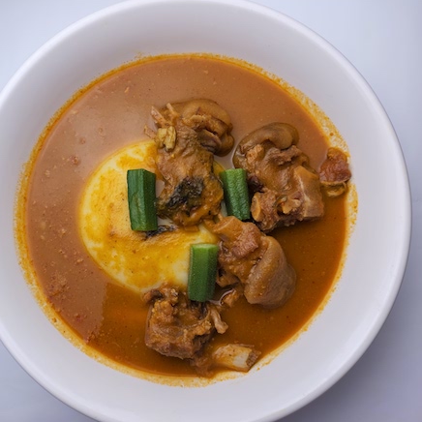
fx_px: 386
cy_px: 208
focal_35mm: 28
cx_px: 166
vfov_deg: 57.3
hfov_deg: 56.8
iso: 20
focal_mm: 6.4
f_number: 1.8
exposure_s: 1/100
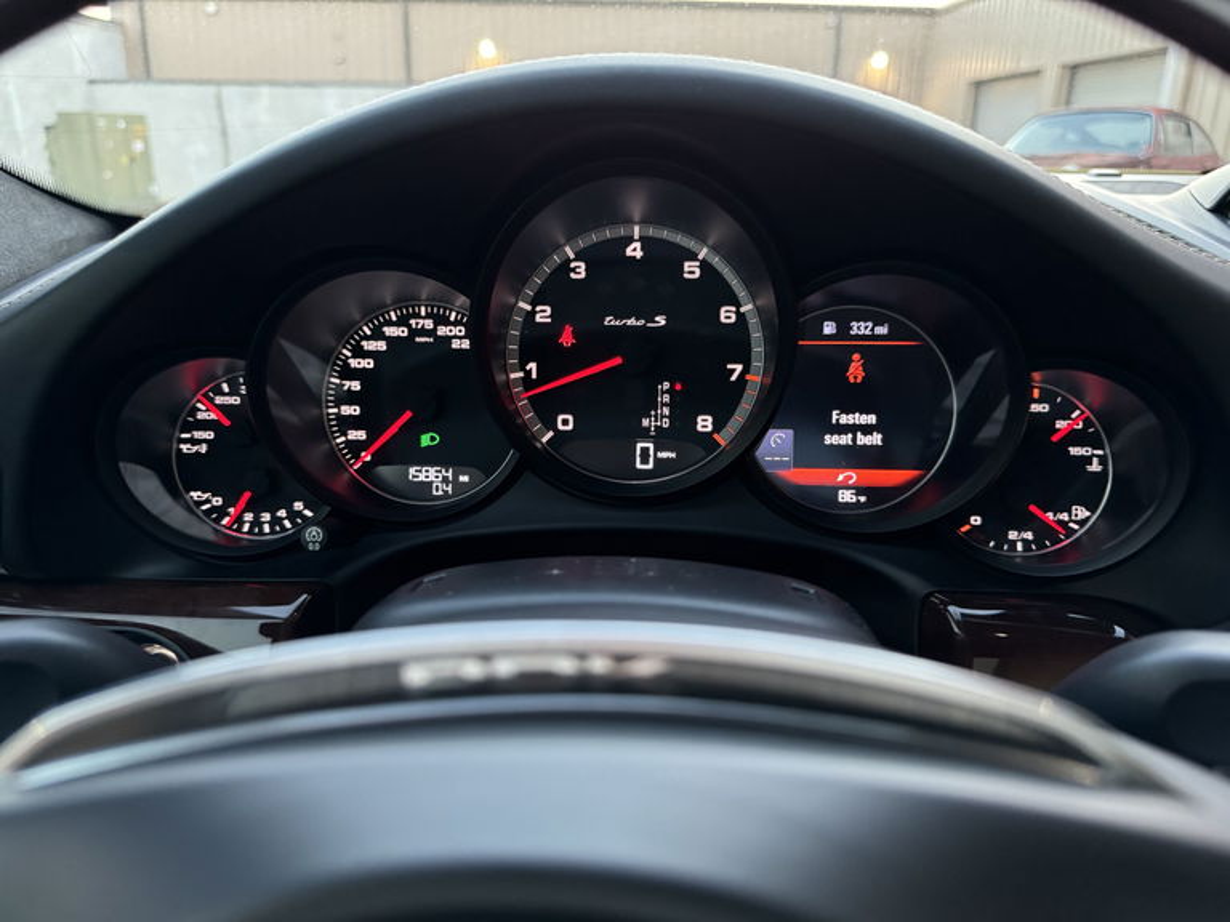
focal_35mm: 24
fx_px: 853
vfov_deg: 56.8
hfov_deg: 71.6
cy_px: 461
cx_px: 615
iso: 800
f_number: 1.78
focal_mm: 6.76
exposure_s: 1/37
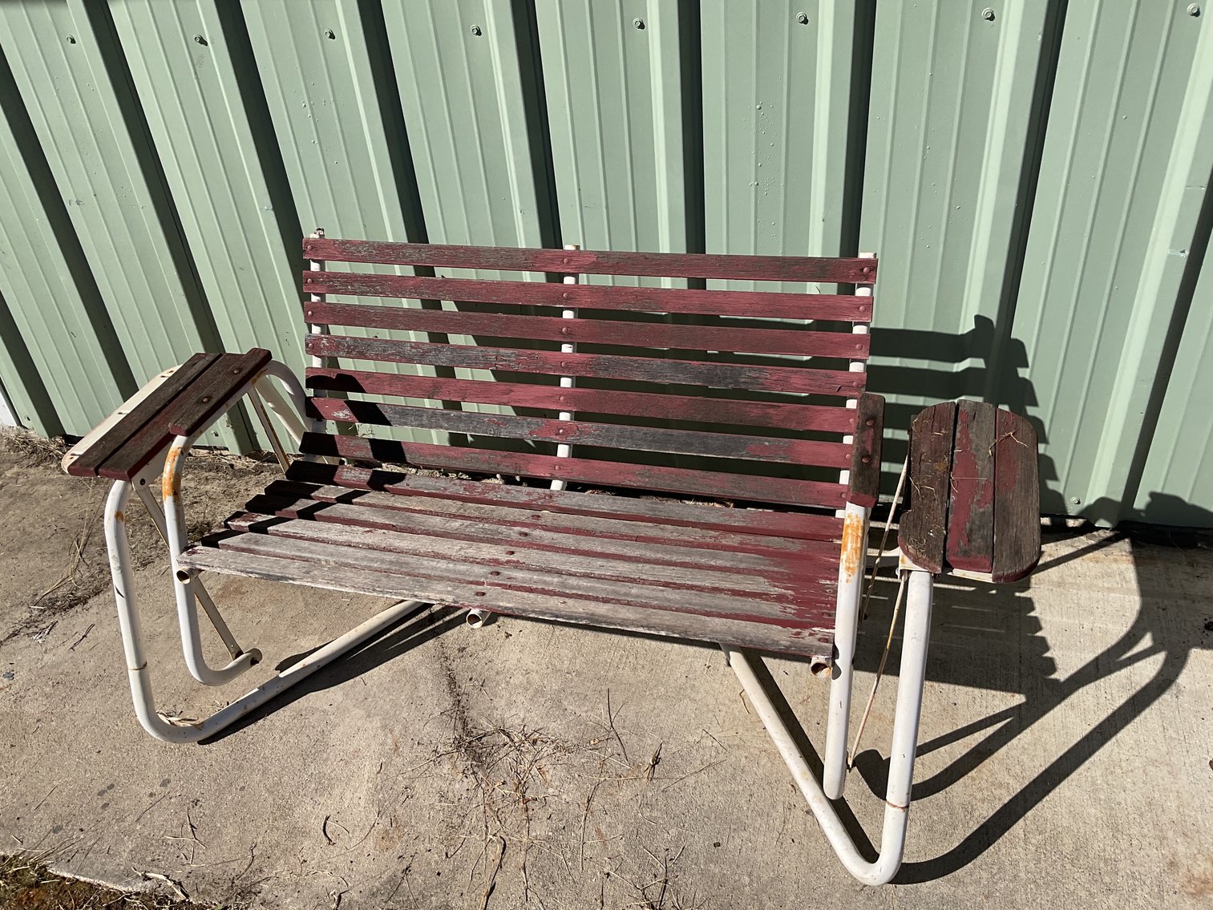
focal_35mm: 29
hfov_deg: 61.7
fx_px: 1016
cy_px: 455
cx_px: 606
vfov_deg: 48.2
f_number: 1.8
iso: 16
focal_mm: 3
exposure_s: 1/2538
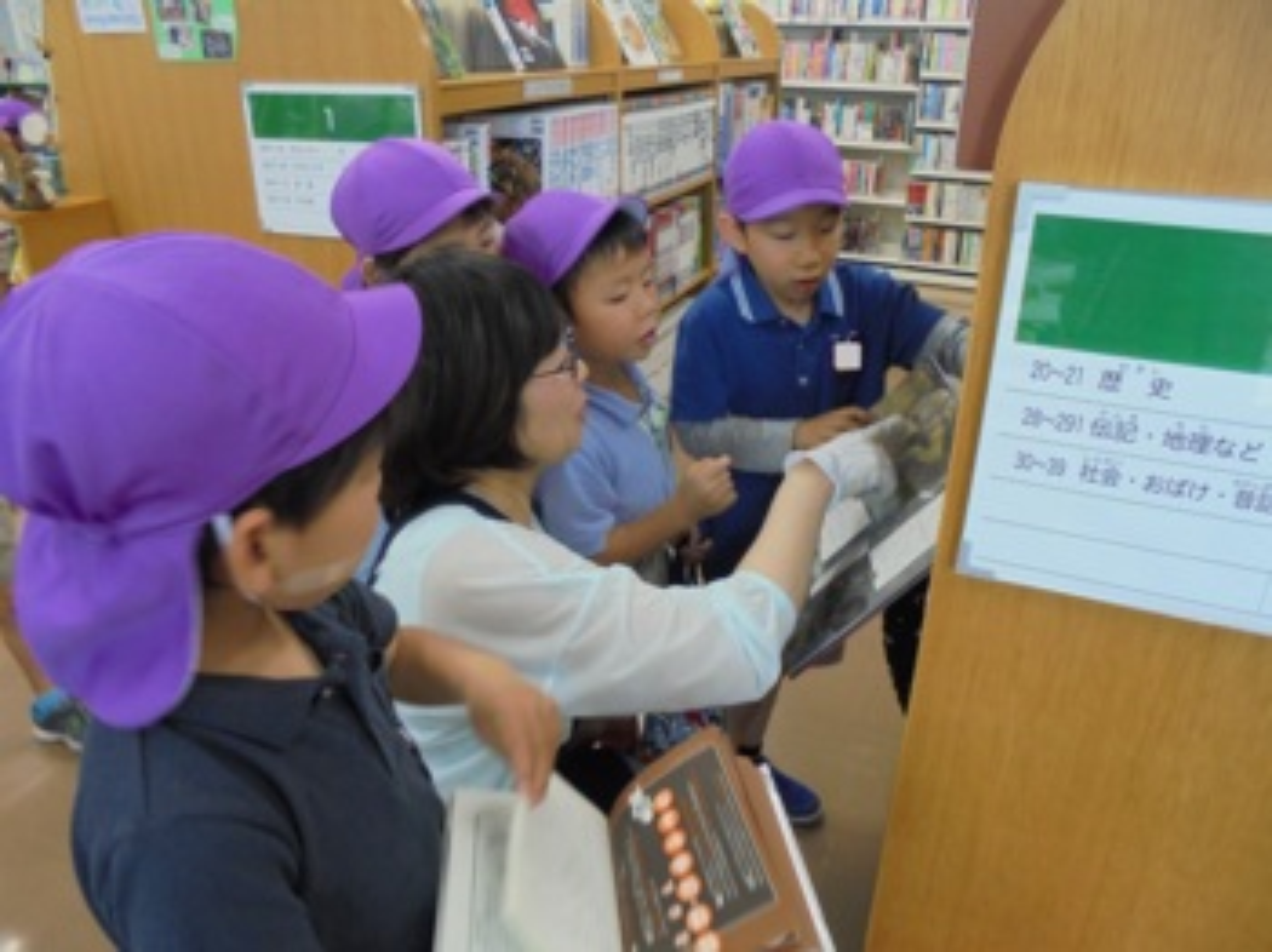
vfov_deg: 53.0
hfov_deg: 67.3
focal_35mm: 26
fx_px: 955
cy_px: 476
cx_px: 636
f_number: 3.5
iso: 250
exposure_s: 1/40
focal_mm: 4.6
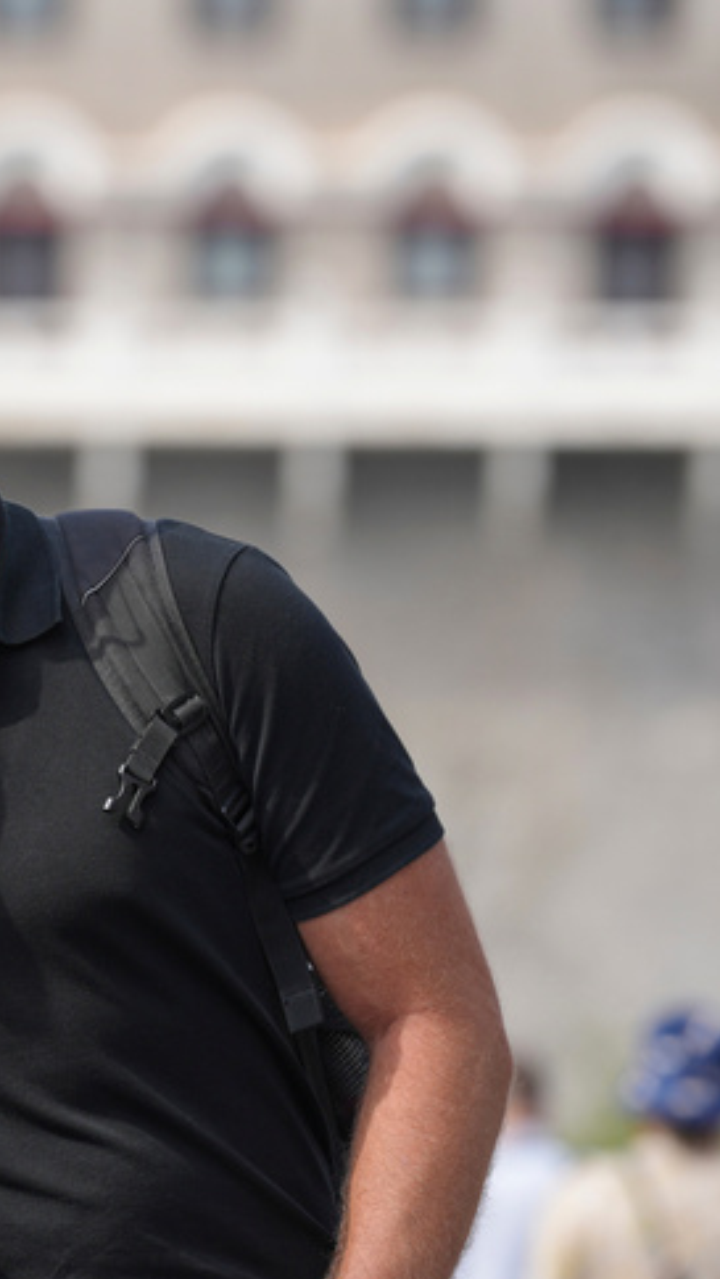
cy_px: 488
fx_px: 11771
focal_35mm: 347
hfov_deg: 3.5
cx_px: -243
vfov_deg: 6.2
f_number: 3.5
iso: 100
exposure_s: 1/640
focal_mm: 157
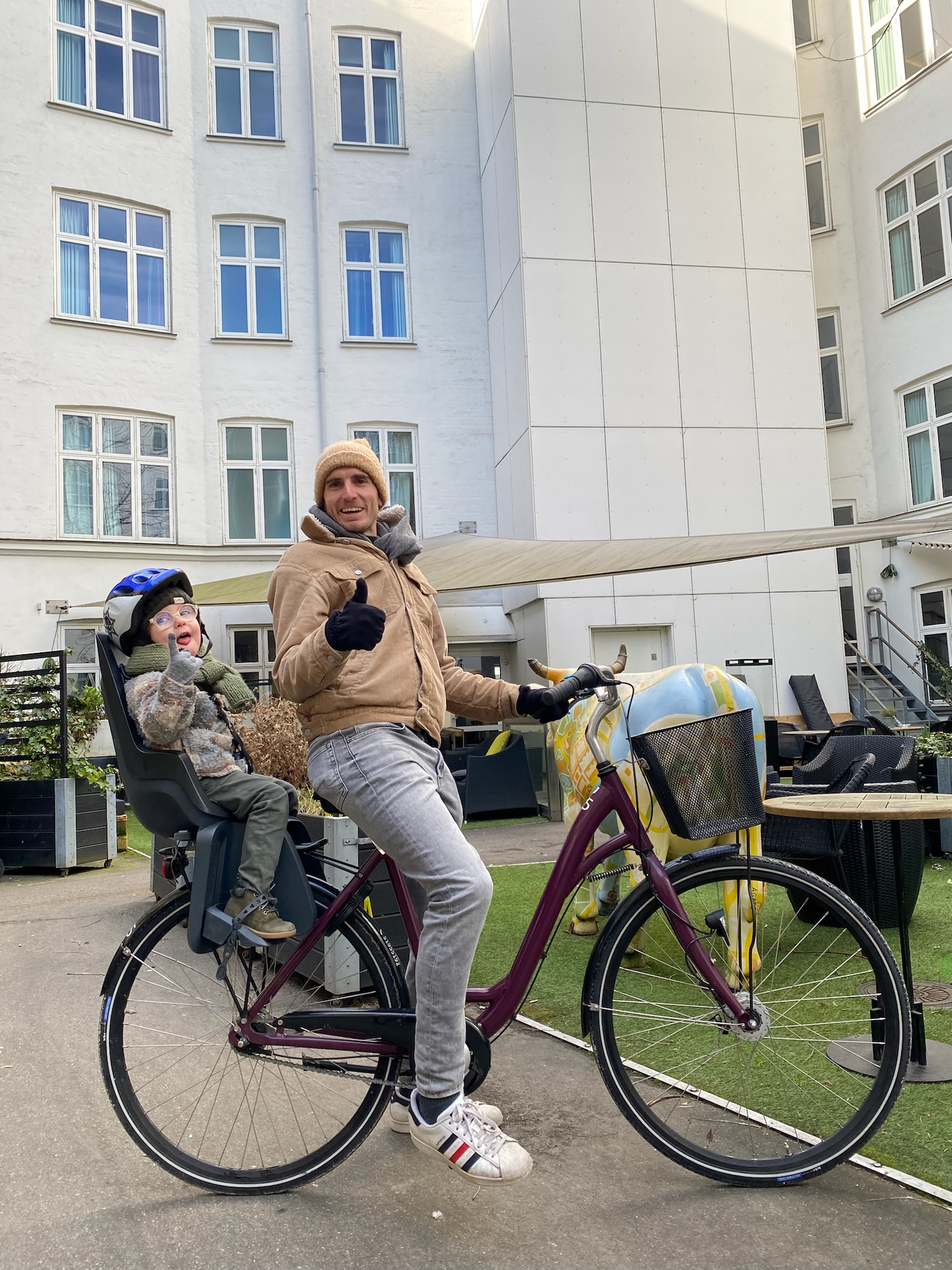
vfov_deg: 67.3
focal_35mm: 26
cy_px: 635
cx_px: 476
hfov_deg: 53.1
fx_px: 953
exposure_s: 1/630
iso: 32
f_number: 1.8
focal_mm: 4.25
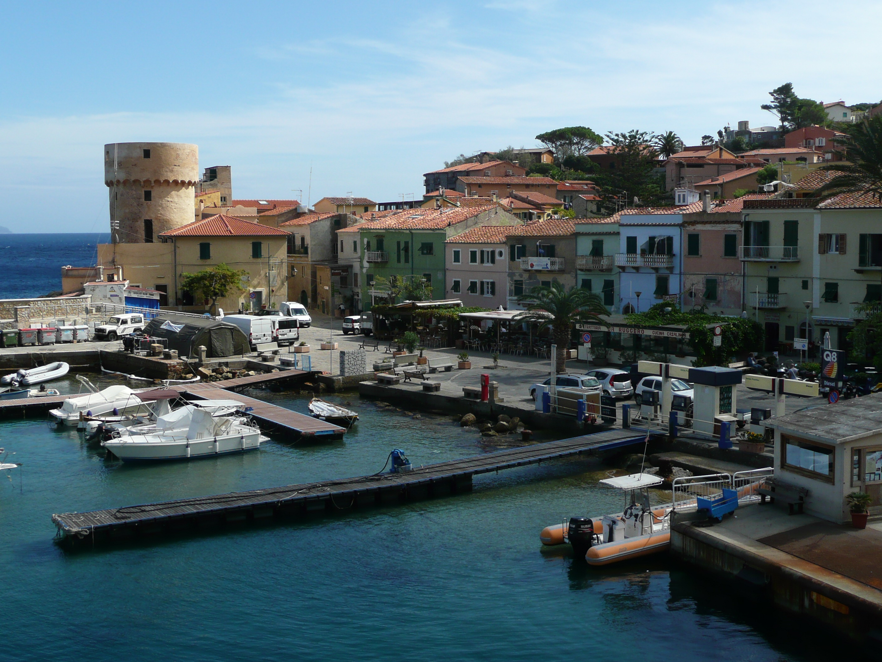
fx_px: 1147
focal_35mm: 45
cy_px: 331
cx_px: 441
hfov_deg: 42.1
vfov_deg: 32.2
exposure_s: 1/800
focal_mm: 7.3
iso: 100
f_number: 4.1
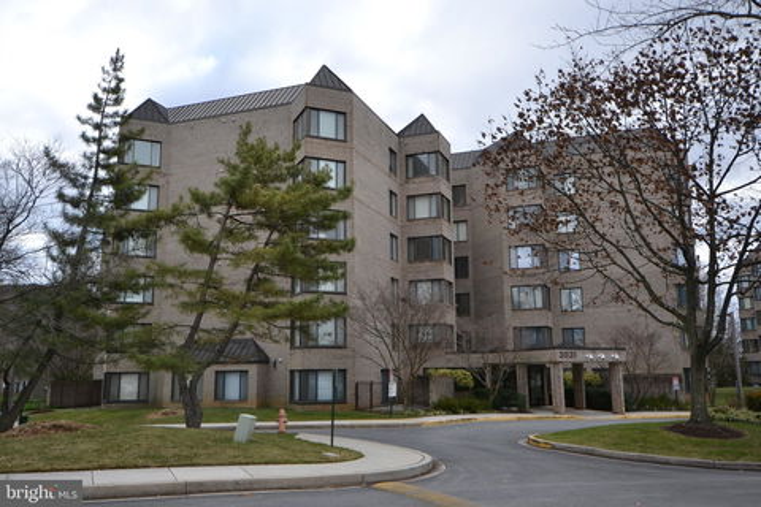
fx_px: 634
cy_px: 254
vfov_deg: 43.6
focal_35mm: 30
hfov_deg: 61.9
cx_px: 380
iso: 100
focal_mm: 20
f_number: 5.6
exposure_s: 1/160
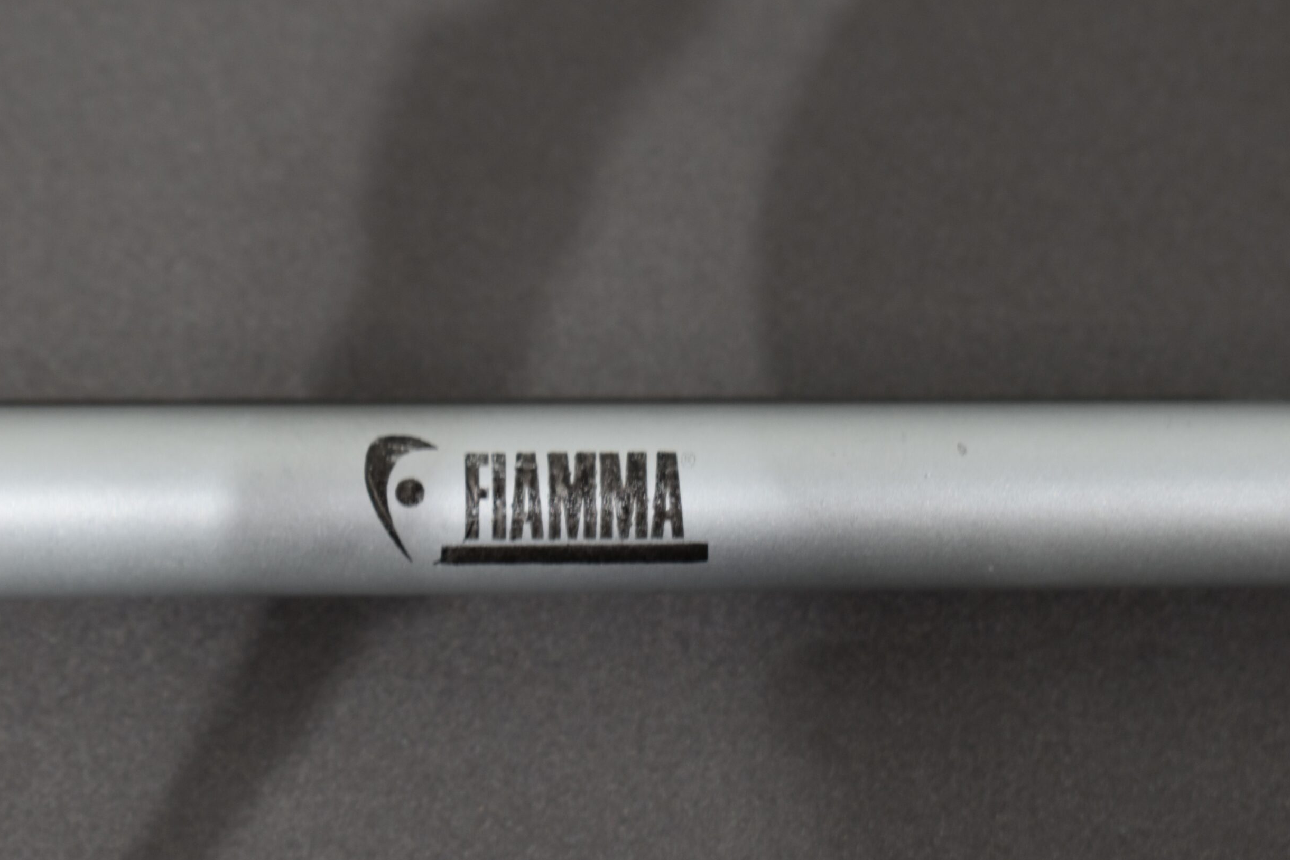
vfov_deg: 15.8
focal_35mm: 87
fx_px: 3101
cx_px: 631
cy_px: 422
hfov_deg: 23.5
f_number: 7.1
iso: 400
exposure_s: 1/60
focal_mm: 55
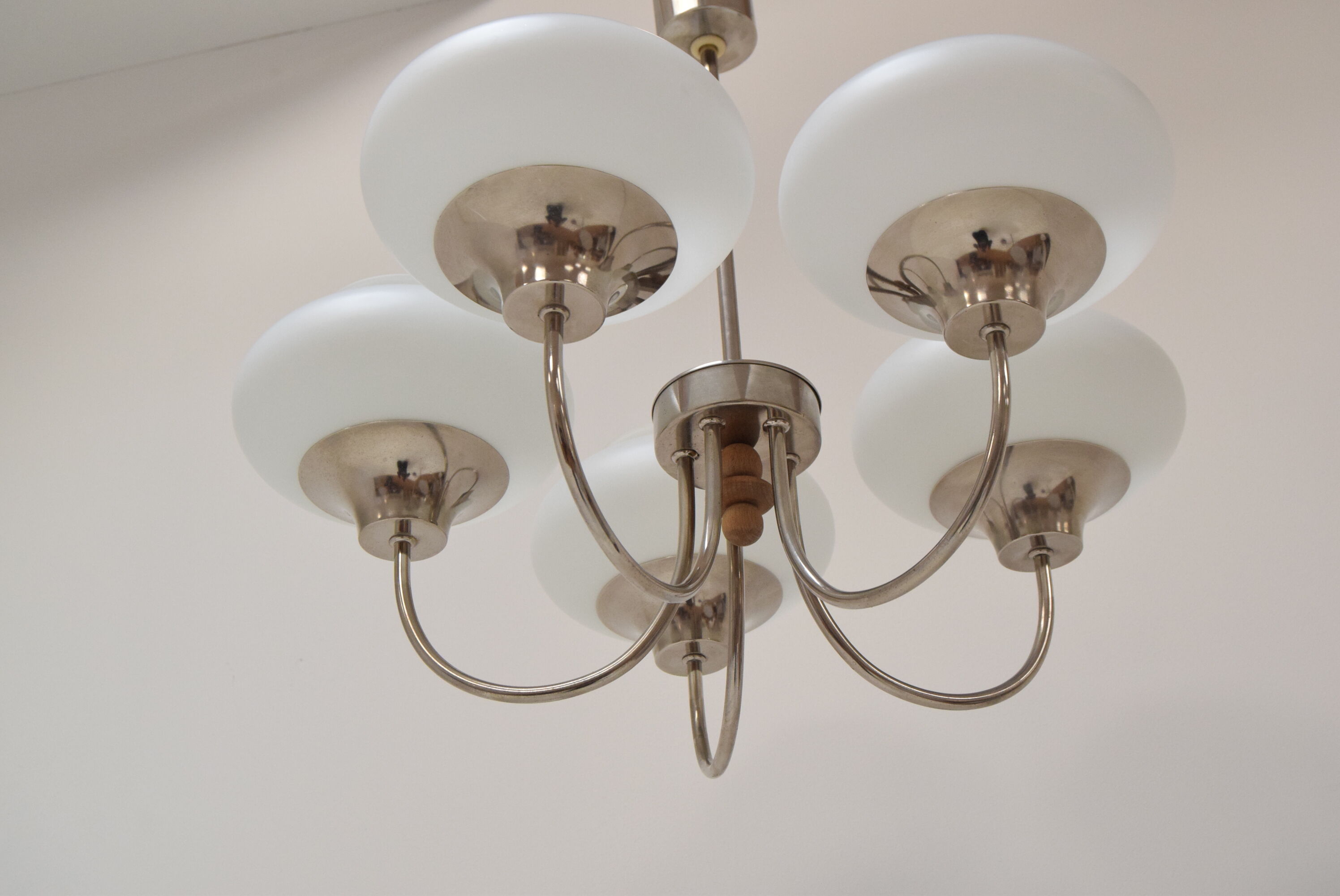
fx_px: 1956
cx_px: 670
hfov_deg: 37.8
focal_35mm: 52
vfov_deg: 25.8
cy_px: 448
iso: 1600
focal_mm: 35
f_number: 7.1
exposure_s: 1/200
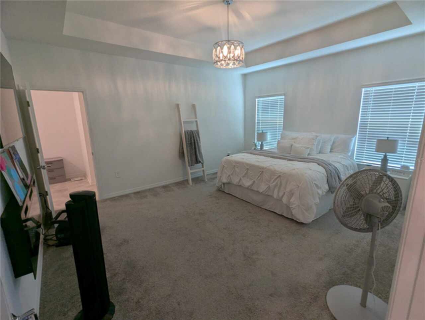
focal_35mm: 16
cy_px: 160
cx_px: 212
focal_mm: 2.35
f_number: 2.2
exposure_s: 1/60
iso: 106
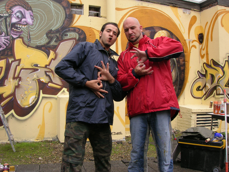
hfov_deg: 53.9
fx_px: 225
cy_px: 86
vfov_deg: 41.8
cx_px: 114
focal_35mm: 34
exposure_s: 1/118
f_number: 4.9
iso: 50
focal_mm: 5.7
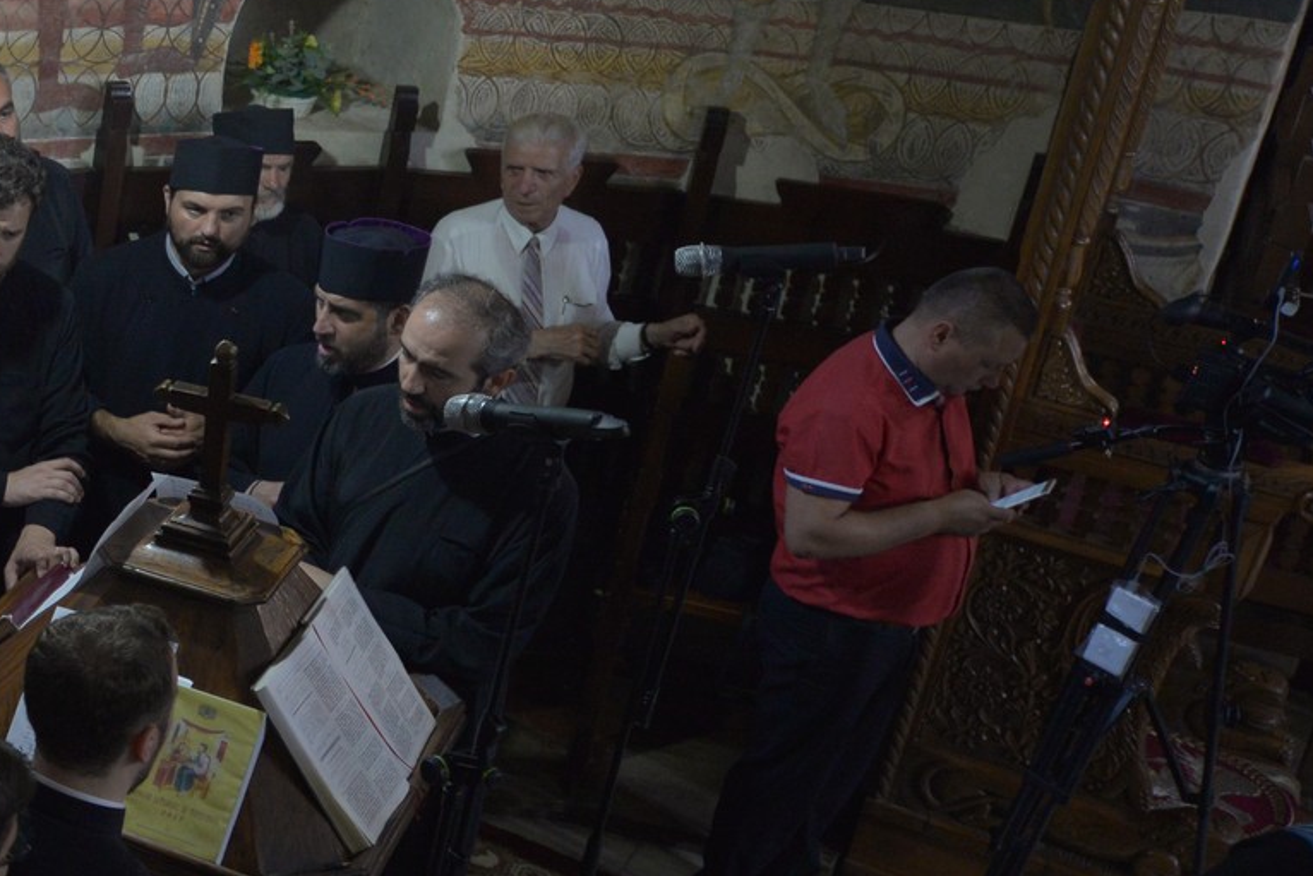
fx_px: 2189
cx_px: -305
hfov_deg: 28.5
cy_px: 384
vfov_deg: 22.6
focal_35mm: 60
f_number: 2.8
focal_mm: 24
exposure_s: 1/50
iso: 1600
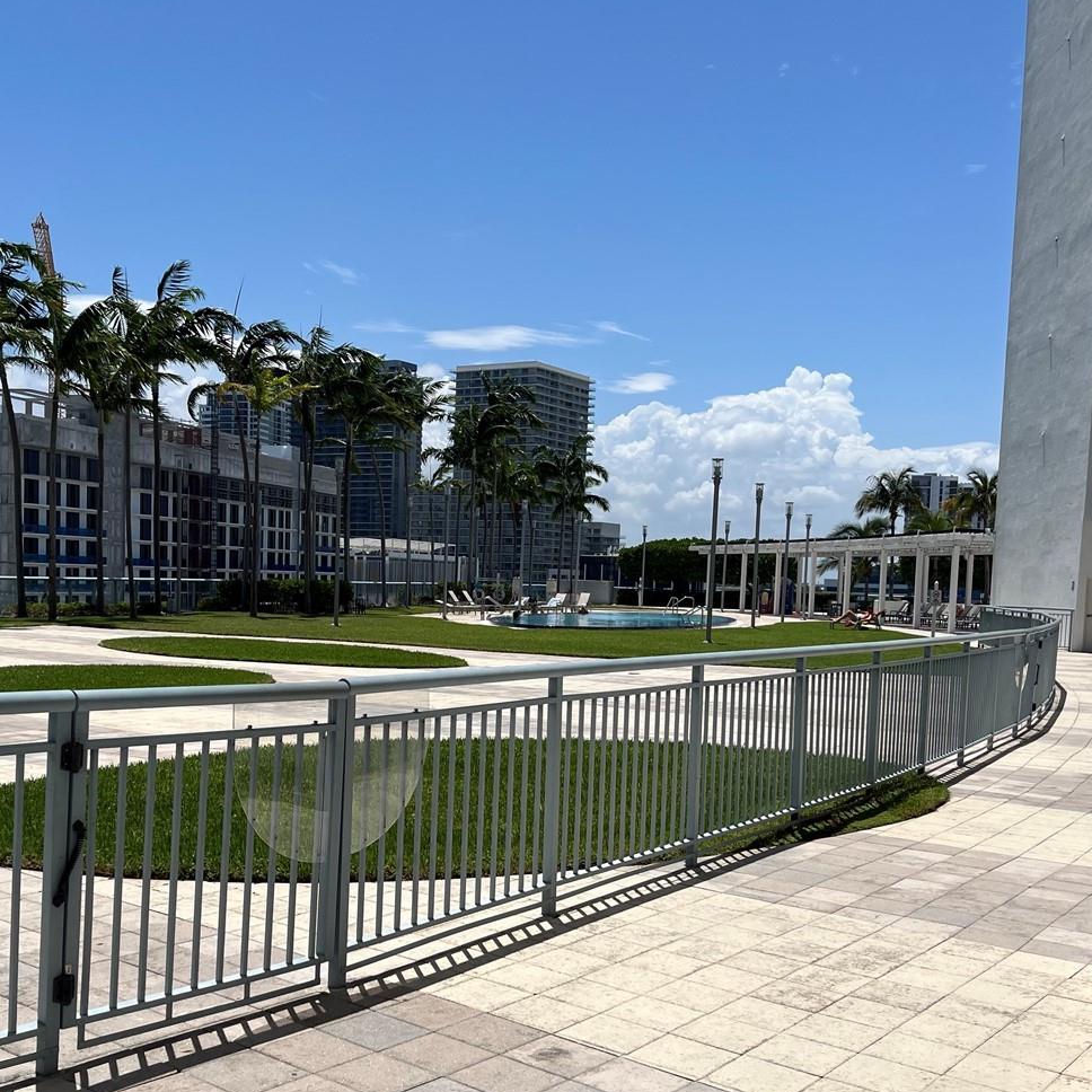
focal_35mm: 38
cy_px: 666
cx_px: 469
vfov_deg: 43.6
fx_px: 1356
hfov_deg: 43.7
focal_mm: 5.1
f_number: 1.6
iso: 50
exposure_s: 1/8403
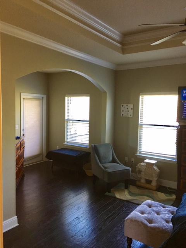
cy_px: 124
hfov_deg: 48.2
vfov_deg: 61.7
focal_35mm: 29
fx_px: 208
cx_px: 93
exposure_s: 1/30
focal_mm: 4.15
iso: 125
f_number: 2.2
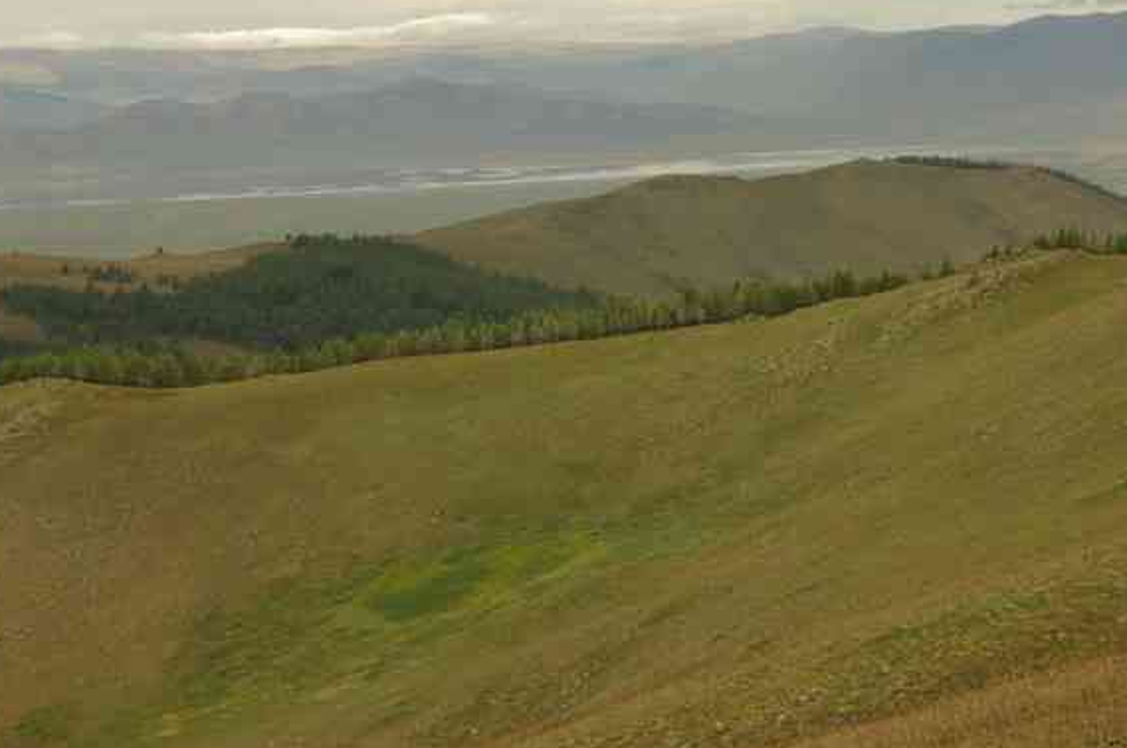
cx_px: 806
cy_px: 192
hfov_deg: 15.5
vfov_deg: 10.3
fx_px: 4128
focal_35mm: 132
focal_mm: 50
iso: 100
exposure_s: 1/180
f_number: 8
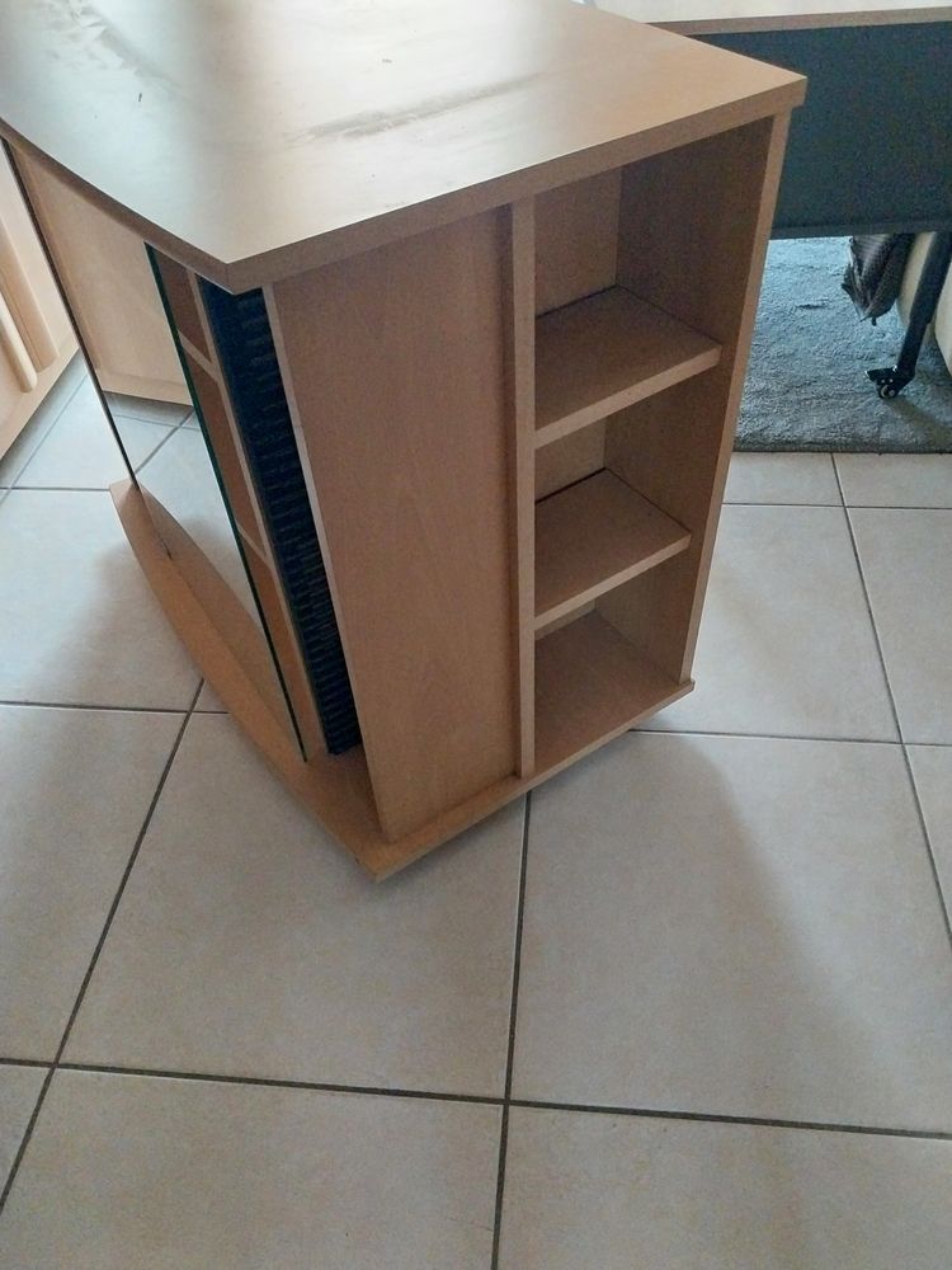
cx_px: 476
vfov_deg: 67.3
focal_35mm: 26
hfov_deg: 53.1
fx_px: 953
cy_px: 635
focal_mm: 4
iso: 1000
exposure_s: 1/25
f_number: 1.8
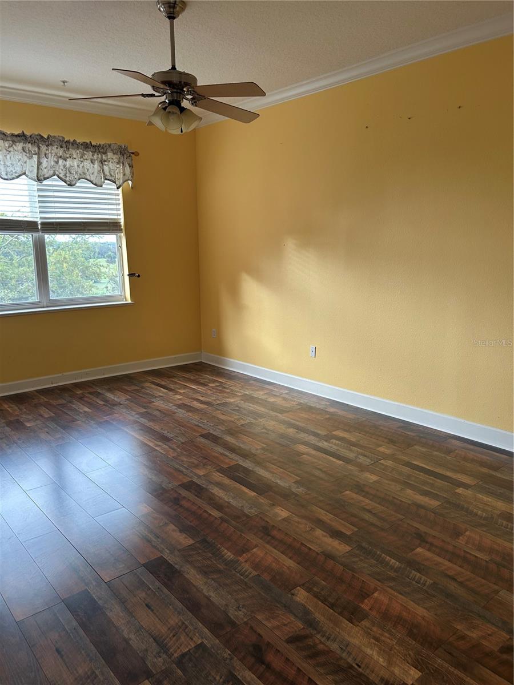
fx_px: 515
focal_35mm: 26
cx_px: 257
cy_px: 342
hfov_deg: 53.1
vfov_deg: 67.3
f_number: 1.5
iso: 80
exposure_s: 1/121
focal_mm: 5.7
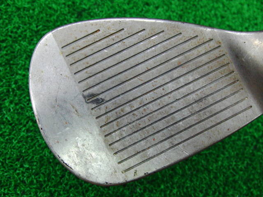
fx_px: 281
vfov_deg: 38.7
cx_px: 132
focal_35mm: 37
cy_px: 98
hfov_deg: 50.1
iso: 400
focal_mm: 6.42
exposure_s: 1/40
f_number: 3.6
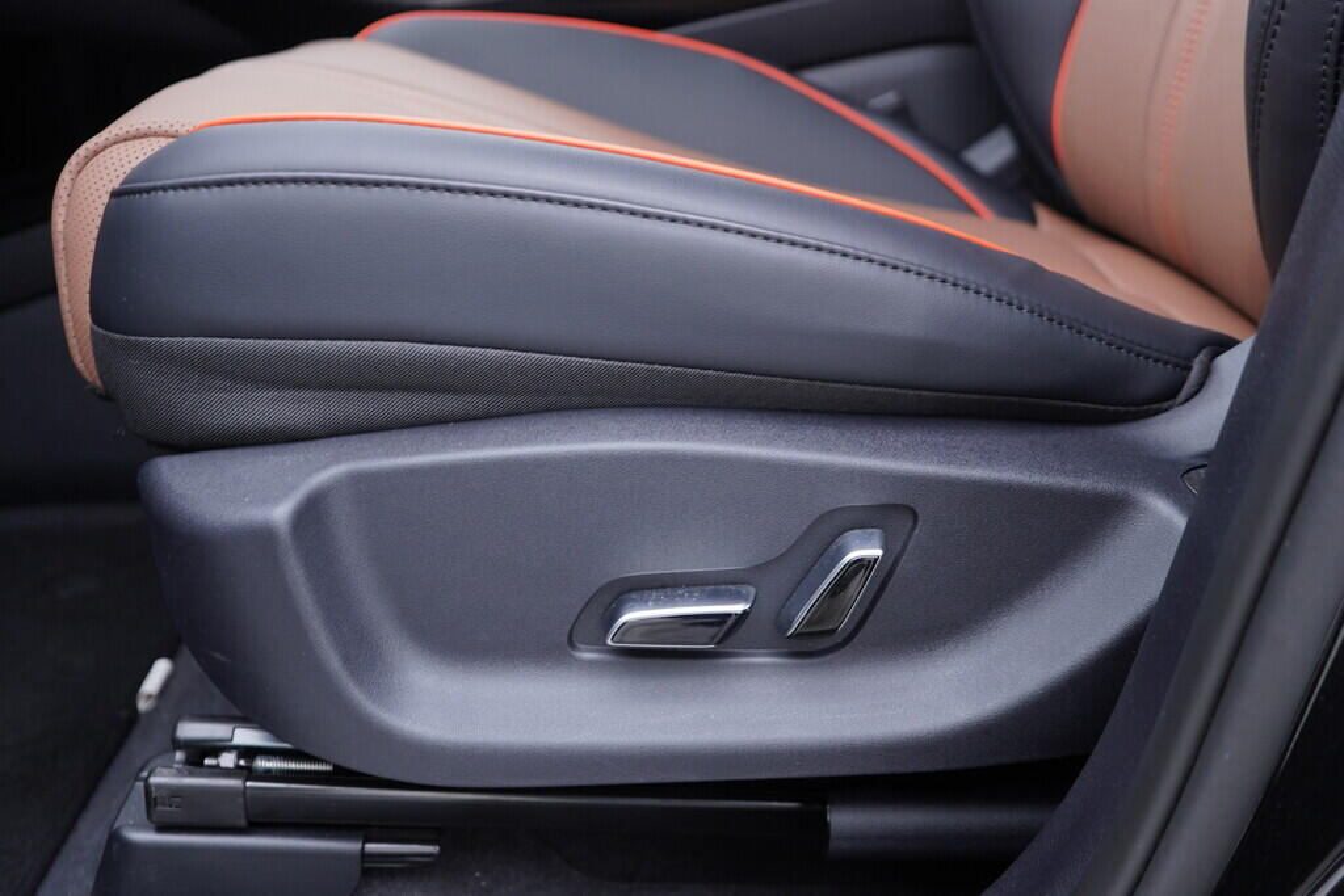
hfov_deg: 53.1
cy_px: 448
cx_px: 672
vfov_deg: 36.9
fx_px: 1344
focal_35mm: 36
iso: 250
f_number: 2.8
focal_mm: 24
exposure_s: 1/40
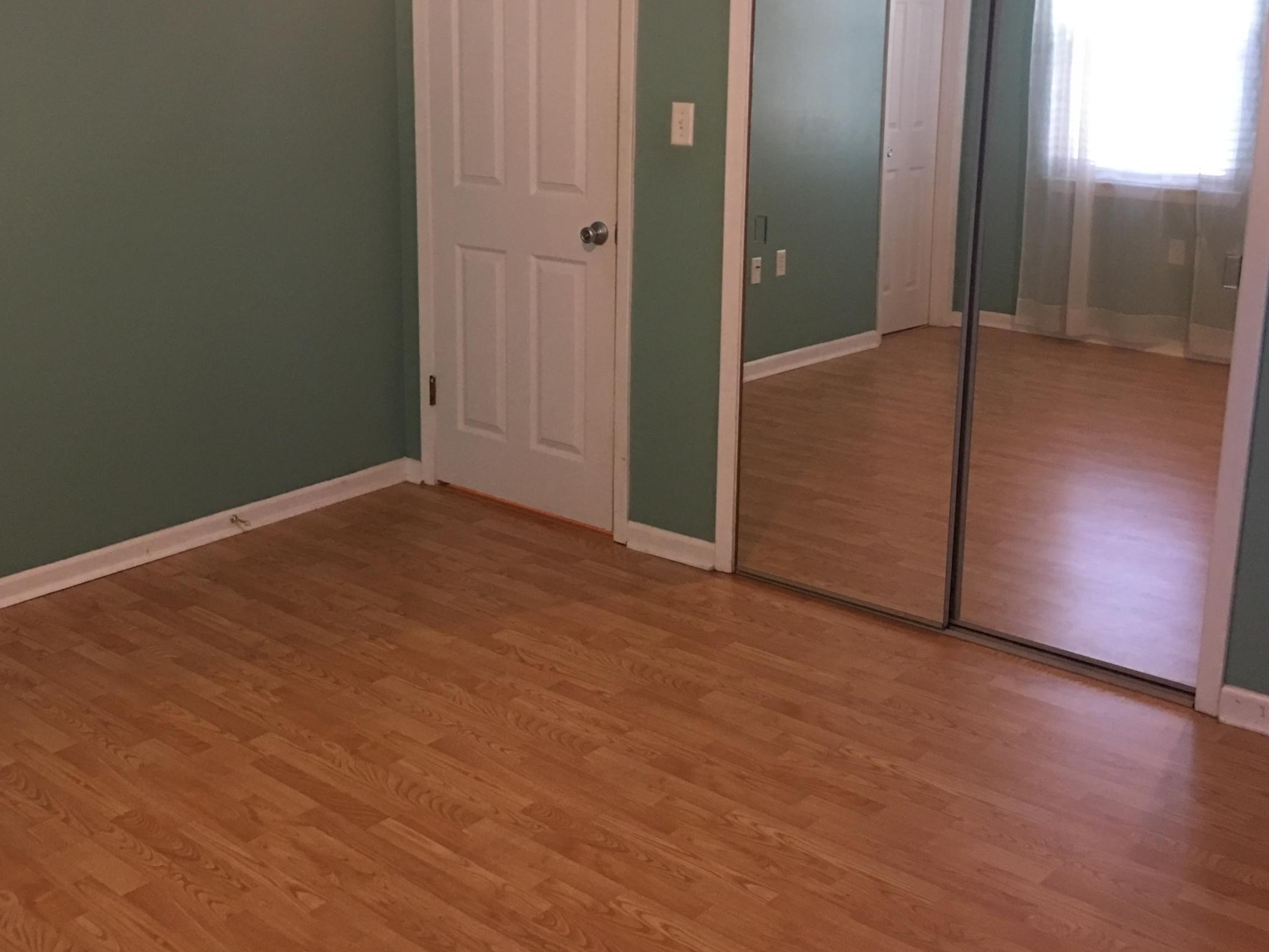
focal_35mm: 41
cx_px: 434
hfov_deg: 45.2
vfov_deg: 35.1
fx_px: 1503
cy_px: 407
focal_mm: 4.15
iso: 100
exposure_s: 1/15
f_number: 2.2
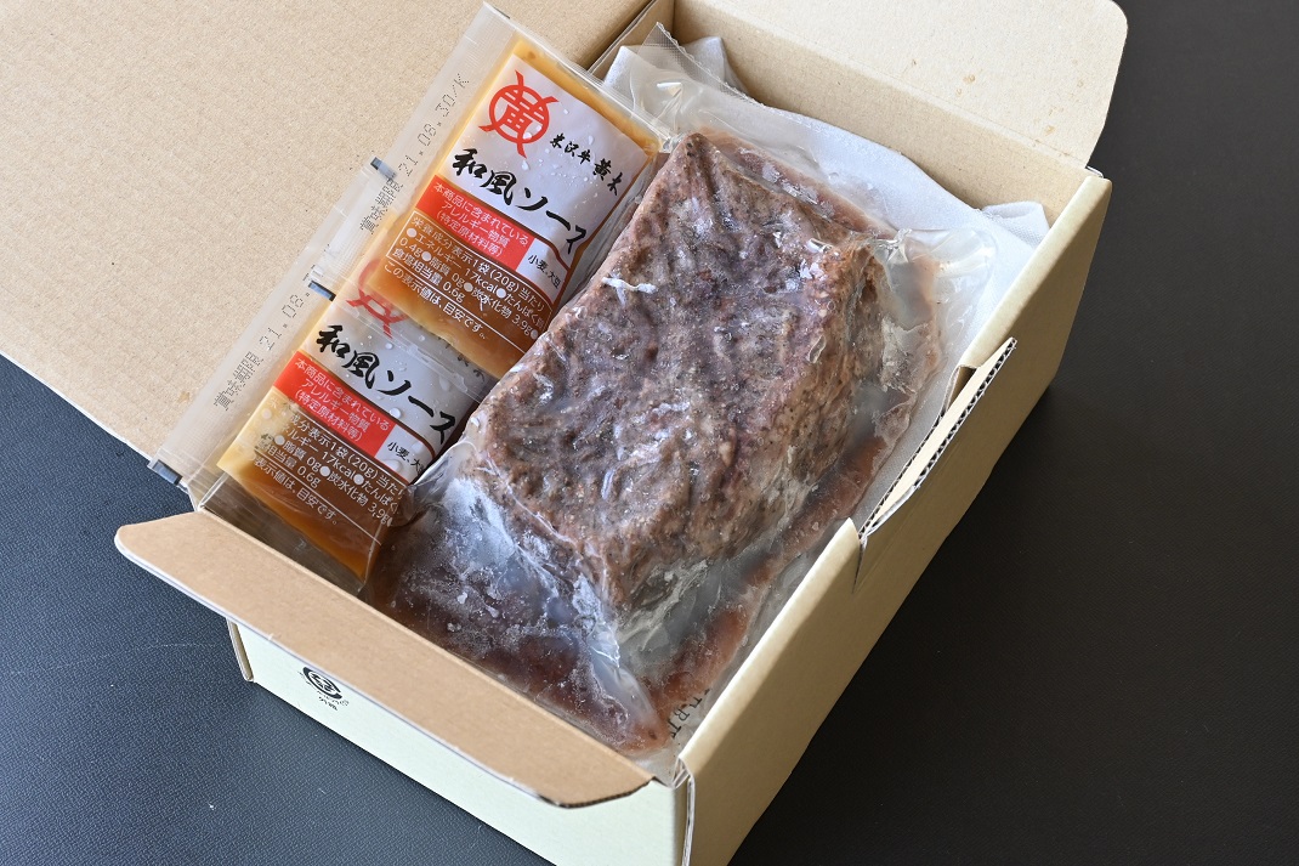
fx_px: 2110
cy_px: 433
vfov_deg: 23.2
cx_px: 650
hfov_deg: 34.2
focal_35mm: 58
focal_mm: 39
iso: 640
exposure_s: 1/60
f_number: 10
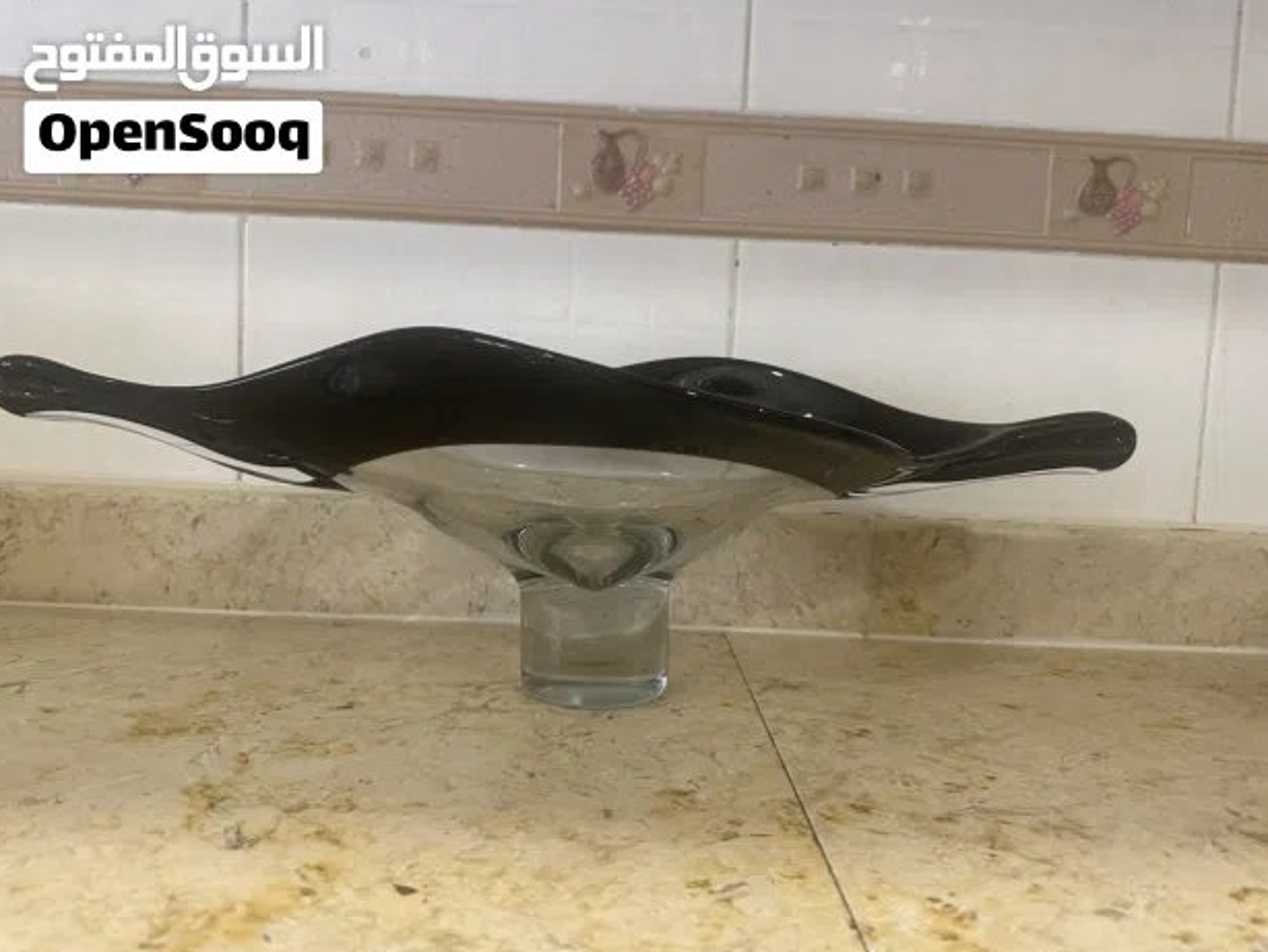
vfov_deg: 54.9
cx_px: 634
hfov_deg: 69.4
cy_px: 471
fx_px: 916
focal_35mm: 25
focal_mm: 6.86
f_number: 1.78
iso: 250
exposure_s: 1/50
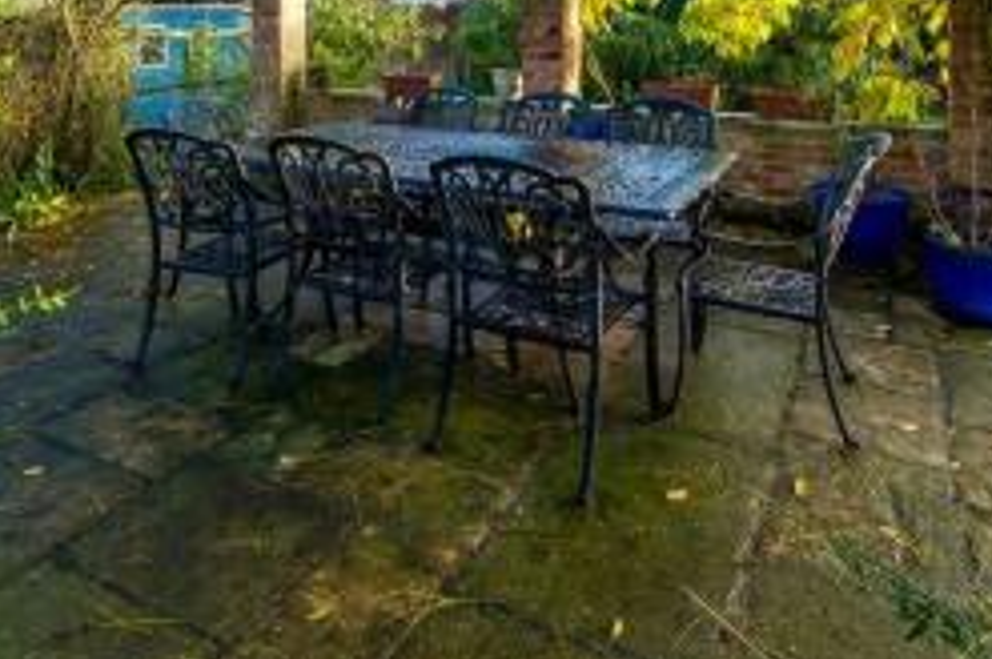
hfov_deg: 67.4
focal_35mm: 27
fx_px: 743
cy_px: 38
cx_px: 498
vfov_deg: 42.8
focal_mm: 9.1
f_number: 9
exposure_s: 1/13
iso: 160
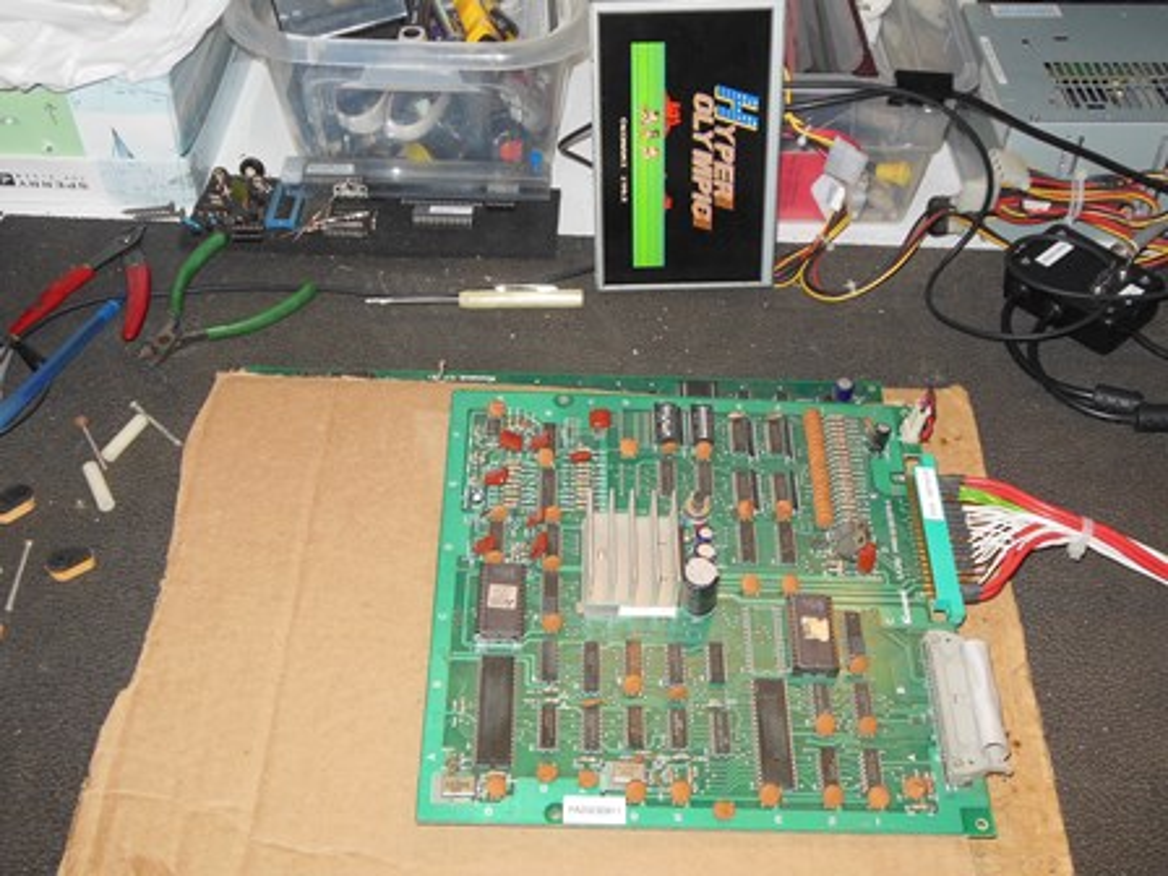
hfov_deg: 49.0
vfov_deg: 37.7
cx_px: 584
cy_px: 438
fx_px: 1282
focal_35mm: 38
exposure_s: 1/30
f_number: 3.6
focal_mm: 6.8
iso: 200
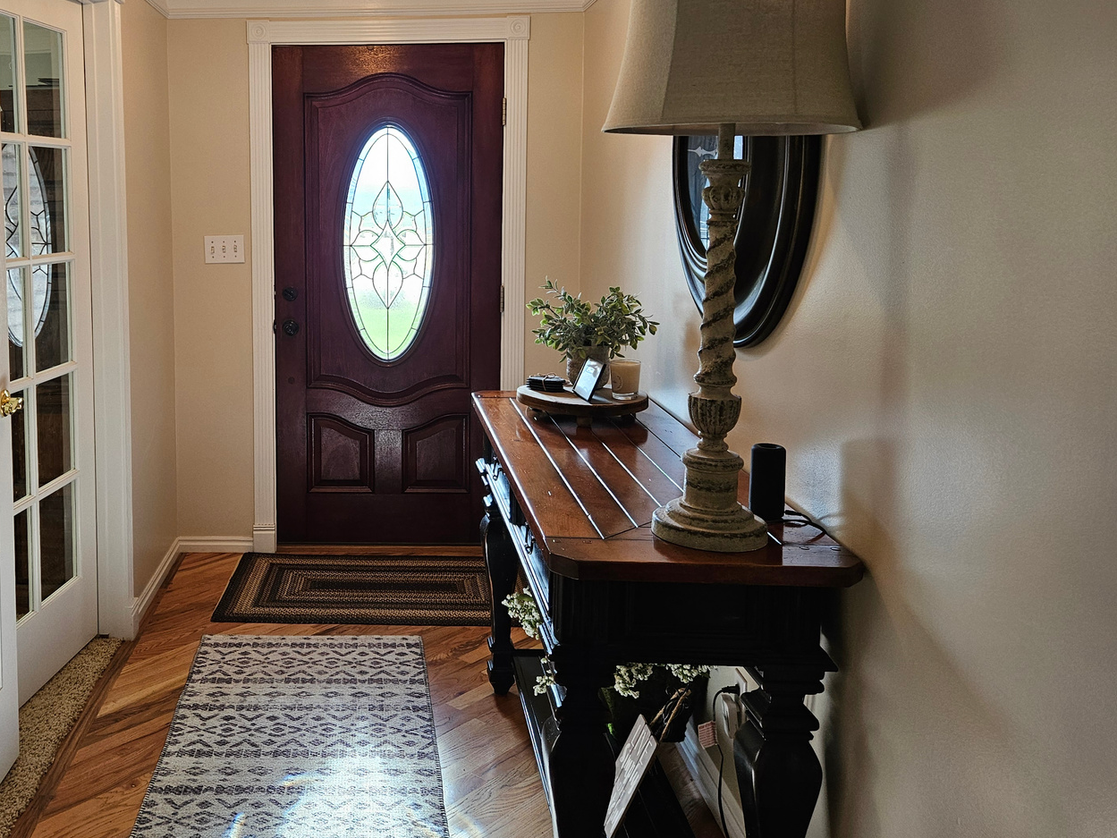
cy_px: 308
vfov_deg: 42.6
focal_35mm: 33
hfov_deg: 53.9
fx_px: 1065
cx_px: 349
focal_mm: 5.4
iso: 125
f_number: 1.8
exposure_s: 1/120
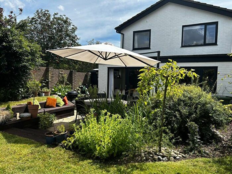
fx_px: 174
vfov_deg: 53.1
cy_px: 87
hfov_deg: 67.3
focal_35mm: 26
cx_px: 116
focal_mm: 5.7
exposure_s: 1/3257
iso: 50
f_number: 1.5
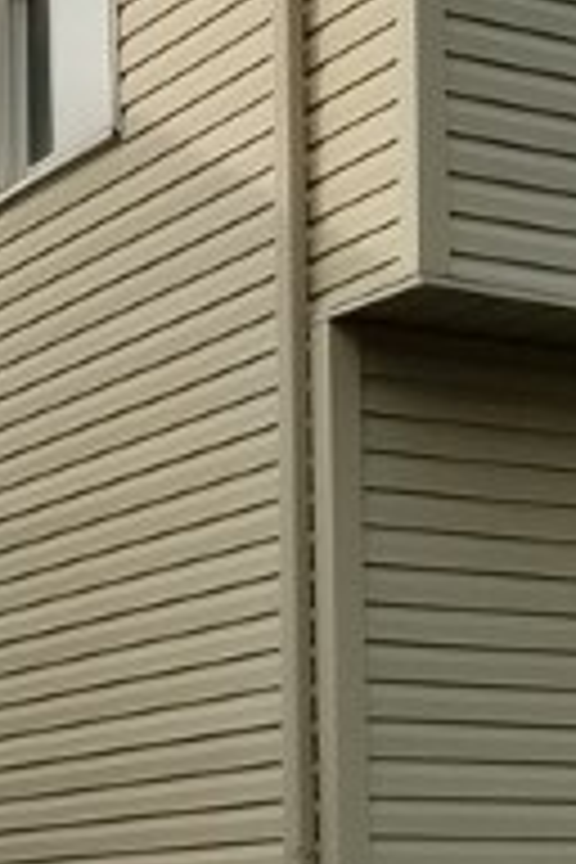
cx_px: 315
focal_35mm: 108
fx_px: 2592
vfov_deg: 18.8
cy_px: 644
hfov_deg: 12.7
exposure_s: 1/976
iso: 40
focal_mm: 4.2
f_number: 1.7
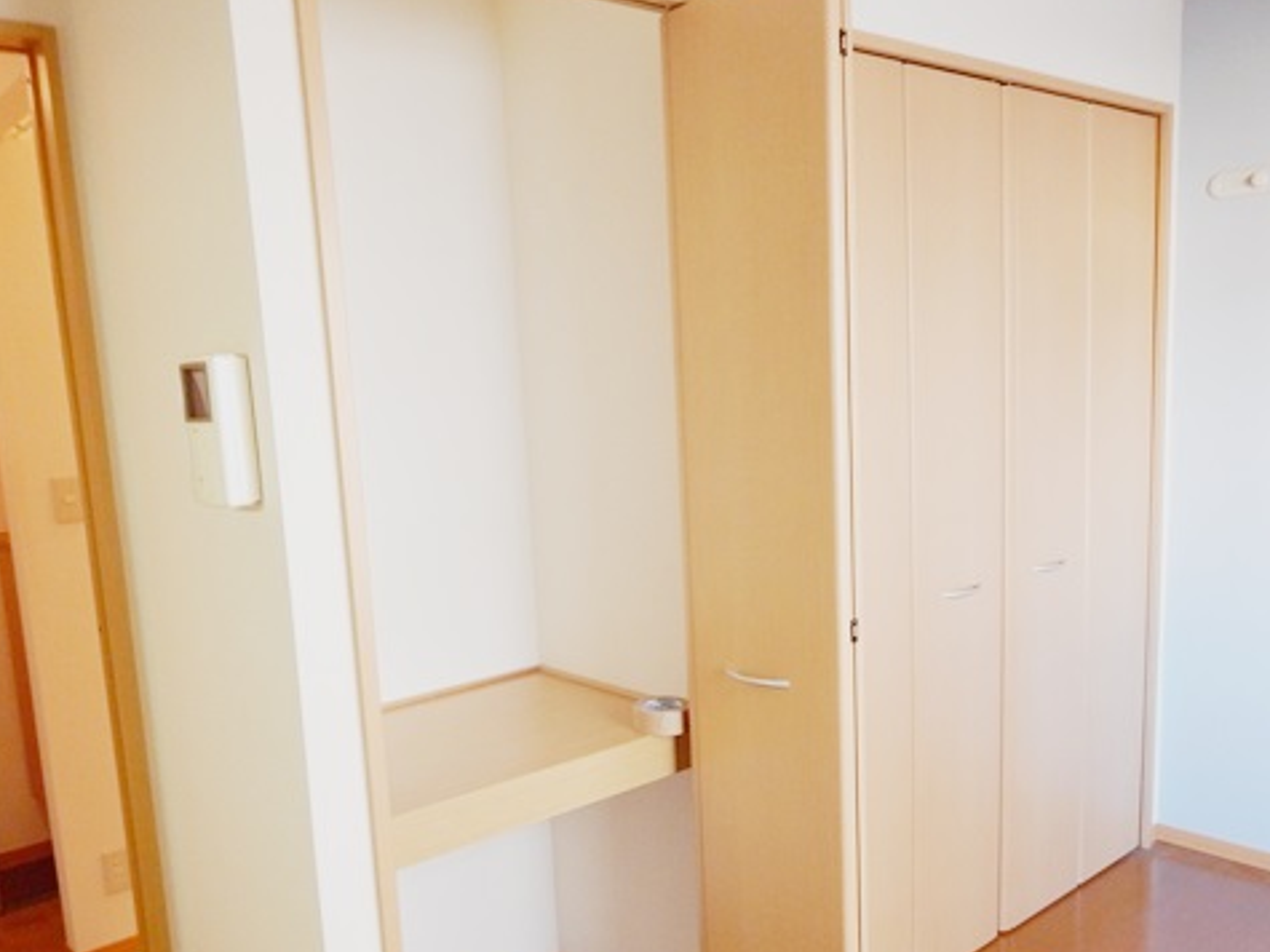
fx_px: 1137
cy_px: 567
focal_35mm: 31
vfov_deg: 45.2
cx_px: 588
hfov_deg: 58.3
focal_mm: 4
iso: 400
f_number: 3
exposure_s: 1/20
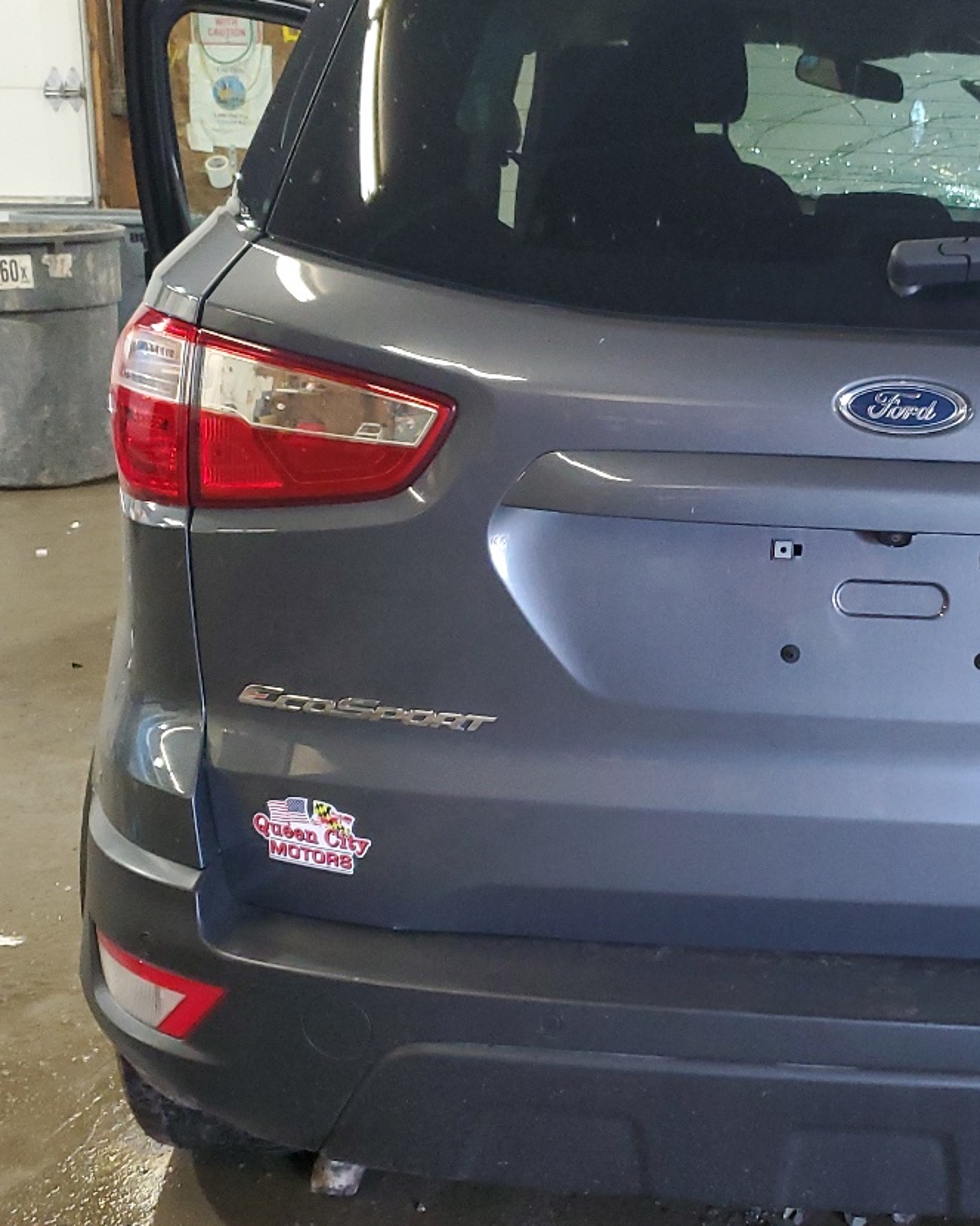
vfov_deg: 38.0
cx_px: 831
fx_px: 1777
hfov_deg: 29.9
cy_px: 553
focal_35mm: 49
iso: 267
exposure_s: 1/60.2
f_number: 1.5
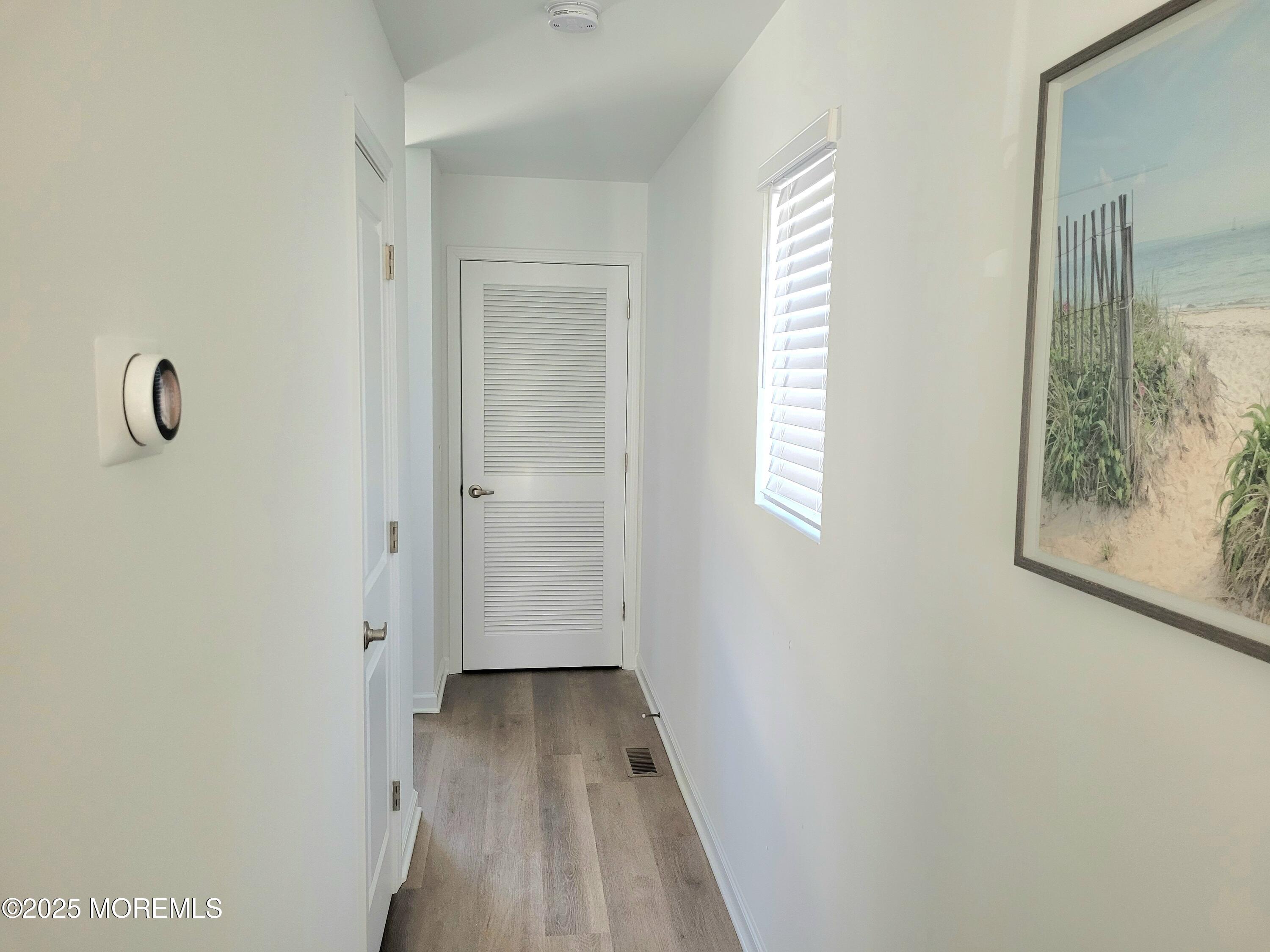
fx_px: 954
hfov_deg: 67.3
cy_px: 476
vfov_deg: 53.1
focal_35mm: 26
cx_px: 635
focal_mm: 5.4
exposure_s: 1/120
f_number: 1.8
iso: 250
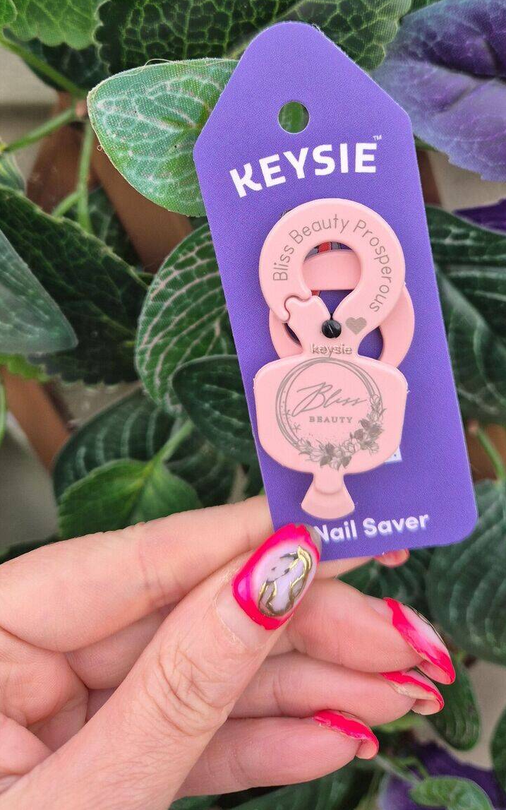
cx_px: 298
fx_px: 750
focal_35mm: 34
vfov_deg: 55.1
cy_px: 246
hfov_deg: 37.2
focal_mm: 5.4
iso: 50
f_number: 1.8
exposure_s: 1/180
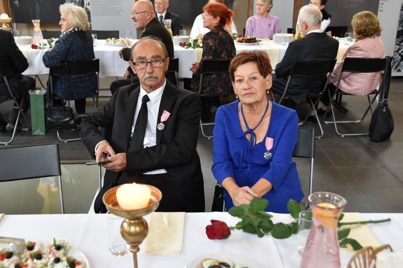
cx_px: 202
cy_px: 134
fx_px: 470
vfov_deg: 31.9
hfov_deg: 46.4
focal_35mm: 42
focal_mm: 28
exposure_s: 1/50
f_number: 4
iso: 1400
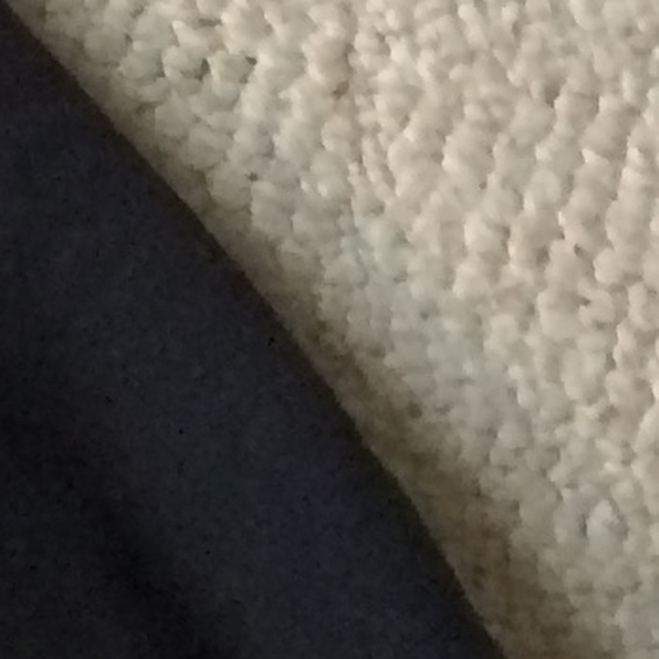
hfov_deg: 6.6
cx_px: -1360
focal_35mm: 240
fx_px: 5169
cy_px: 363
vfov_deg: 7.3
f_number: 2.2
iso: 160
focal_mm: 4.15
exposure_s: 1/30
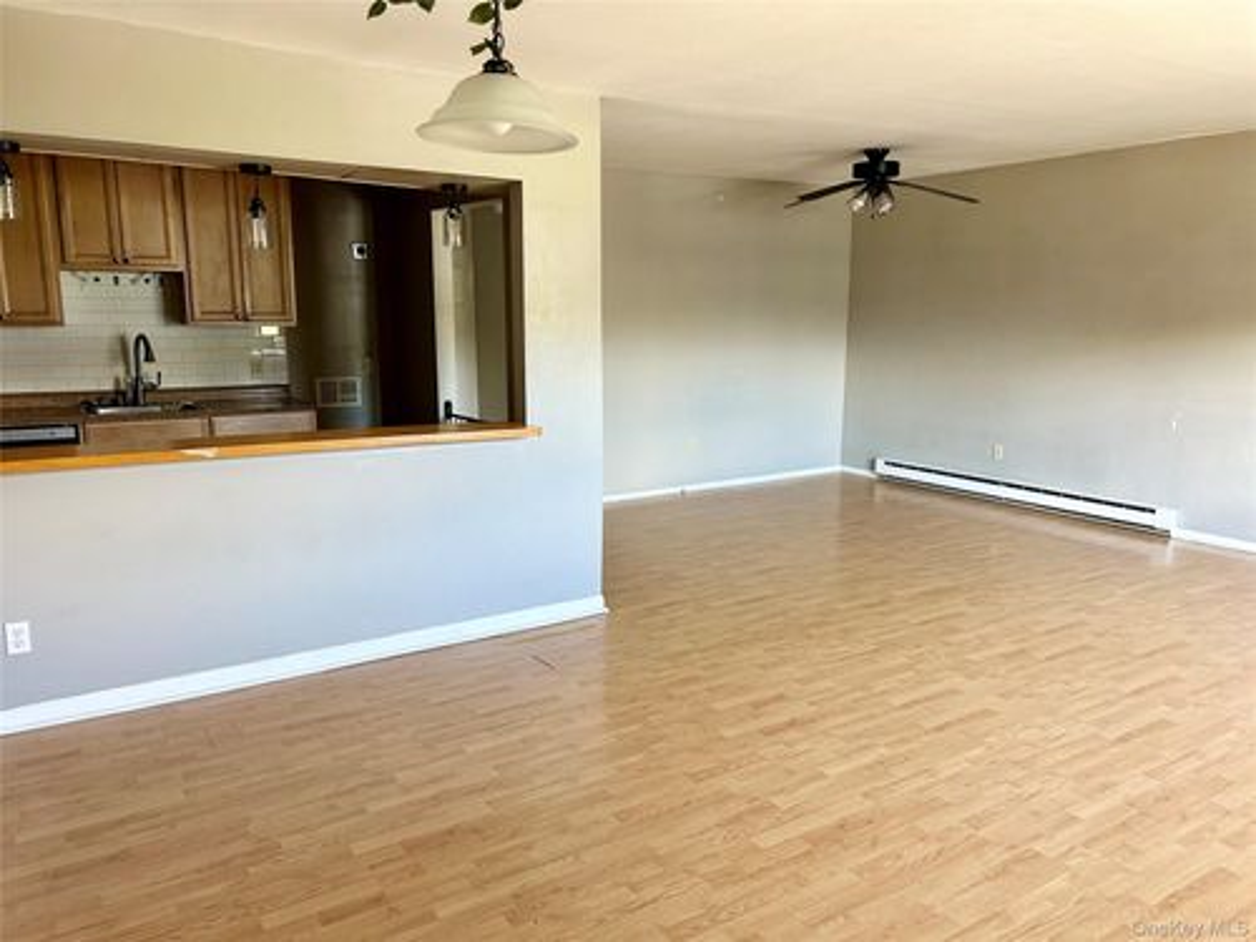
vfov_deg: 53.1
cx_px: 628
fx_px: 943
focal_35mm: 26
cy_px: 471
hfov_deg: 67.3
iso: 125
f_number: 1.5
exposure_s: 1/60
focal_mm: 5.7
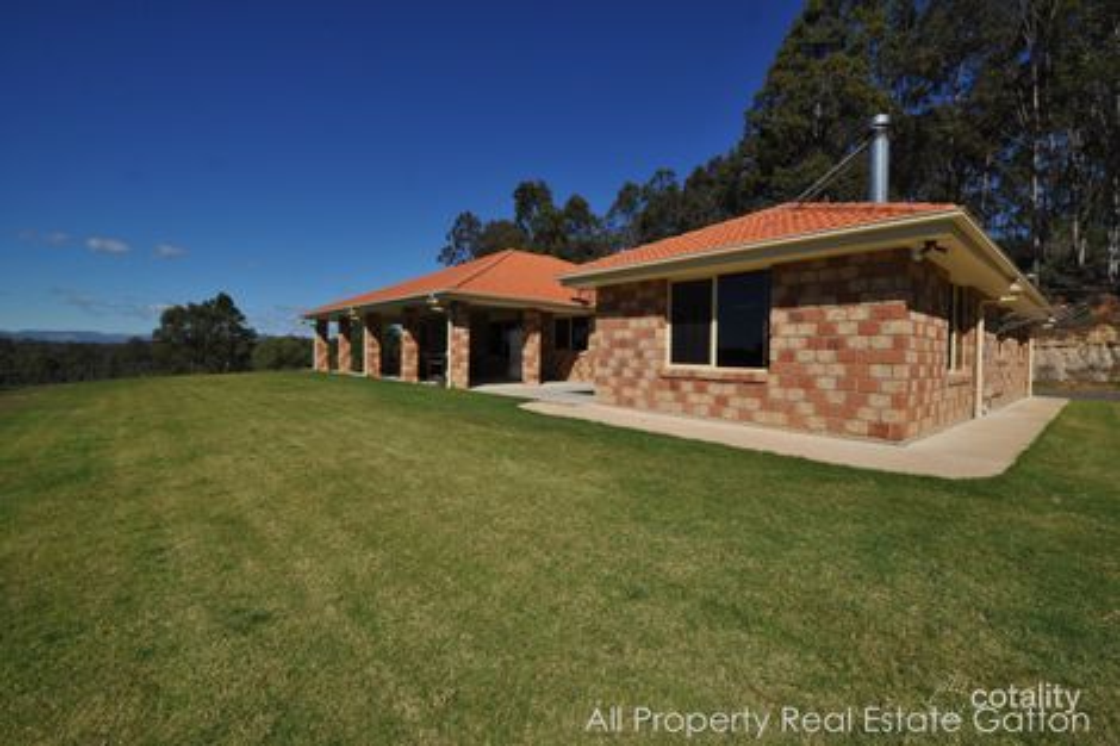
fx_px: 466
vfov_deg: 77.3
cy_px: 373
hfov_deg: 100.4
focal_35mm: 15
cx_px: 560
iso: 200
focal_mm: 10
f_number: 20
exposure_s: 1/200
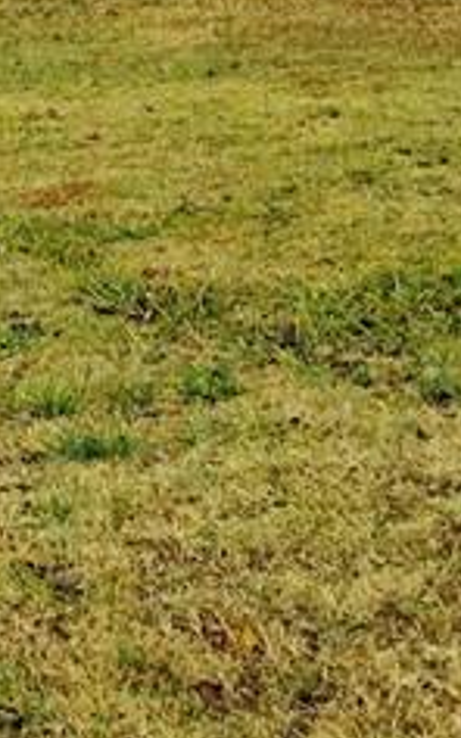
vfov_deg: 14.5
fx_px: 2675
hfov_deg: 9.6
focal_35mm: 133
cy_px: -433
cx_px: -230
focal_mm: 4.15
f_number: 2.2
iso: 25
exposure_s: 1/565
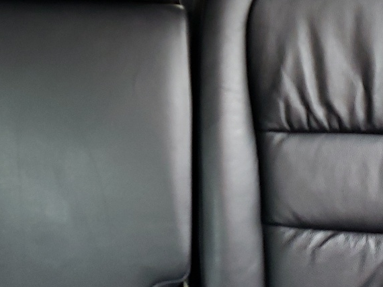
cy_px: -28
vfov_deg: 19.3
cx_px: 74
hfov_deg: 26.2
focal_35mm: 73
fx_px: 807
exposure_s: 1/60.2
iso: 236
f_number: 1.5
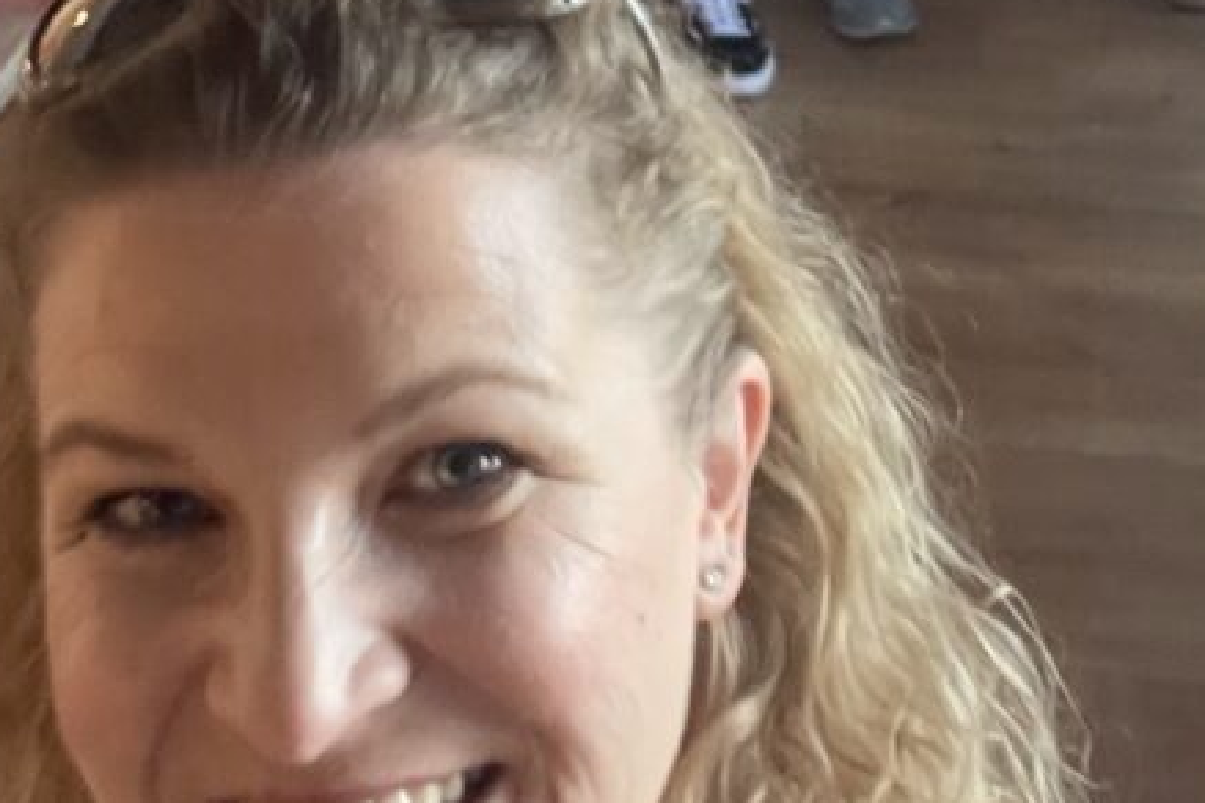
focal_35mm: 73
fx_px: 2443
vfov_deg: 17.7
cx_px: 710
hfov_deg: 27.7
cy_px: -195
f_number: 2.2
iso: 400
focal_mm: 2.71
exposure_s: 1/44
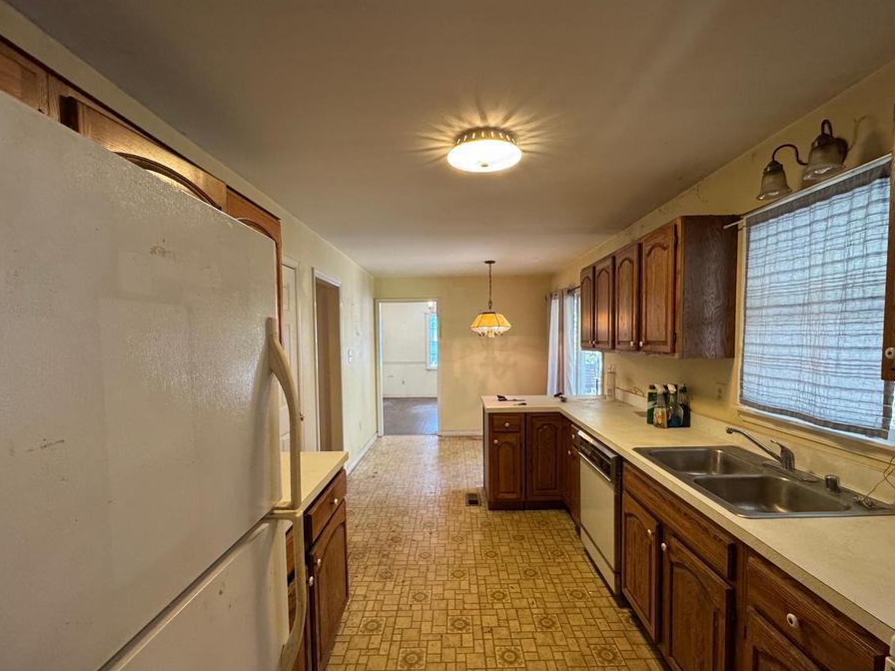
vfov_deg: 78.0
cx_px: 453
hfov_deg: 94.5
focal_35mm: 16
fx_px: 414
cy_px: 361
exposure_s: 1/60
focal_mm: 2.22
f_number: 2.2
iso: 320
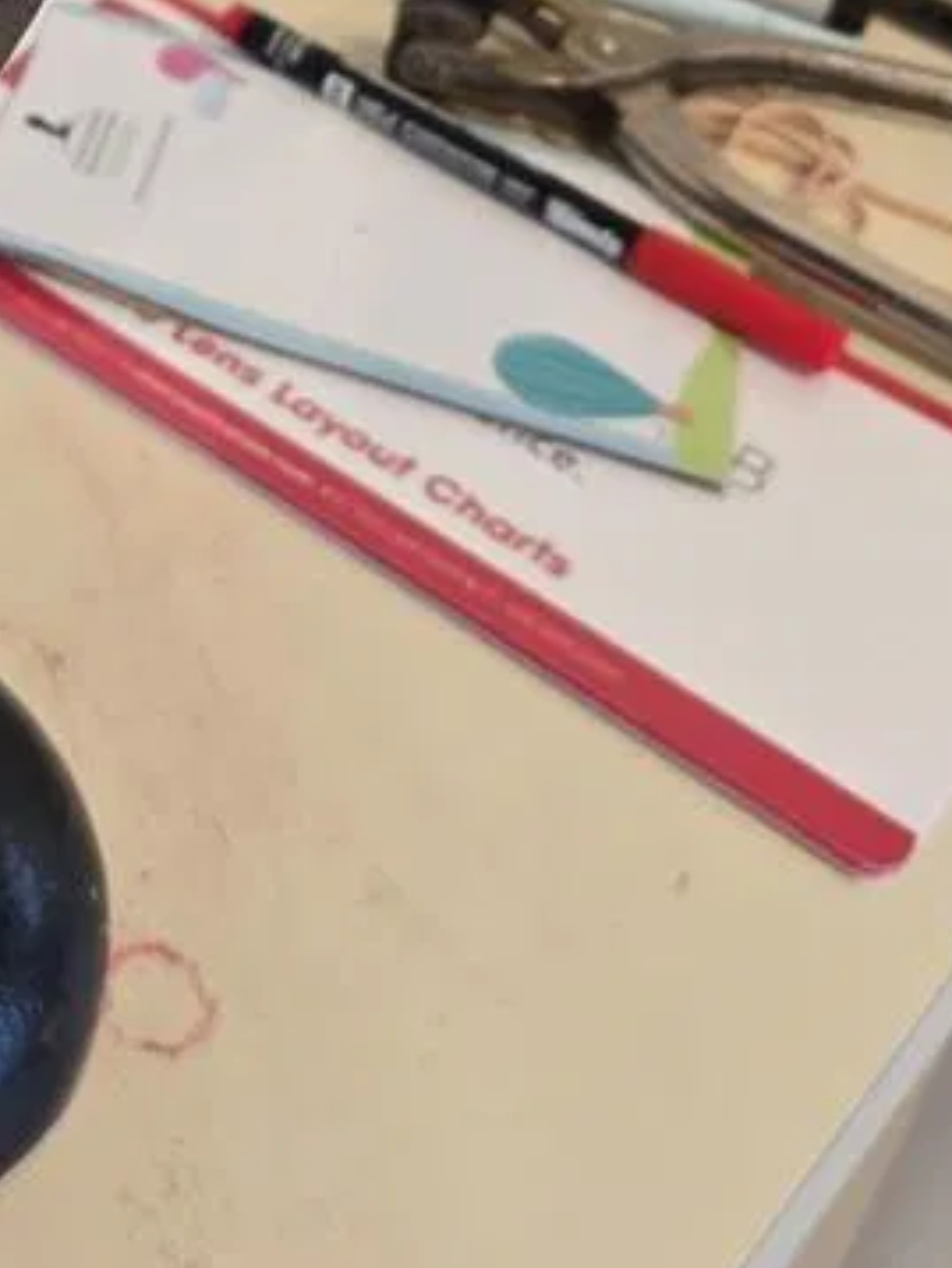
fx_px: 2820
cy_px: -319
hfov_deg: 18.0
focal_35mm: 77
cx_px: -262
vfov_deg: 22.9
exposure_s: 1/120
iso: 320
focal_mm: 6.3
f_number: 1.7
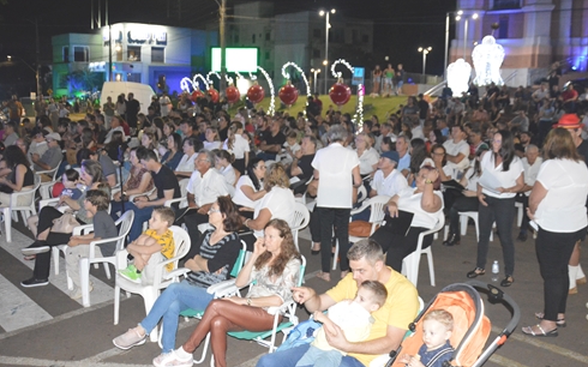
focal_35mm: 66
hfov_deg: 31.2
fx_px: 1051
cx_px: 308
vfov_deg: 19.8
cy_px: 160
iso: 3200
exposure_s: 1/60
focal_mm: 35
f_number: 4.5
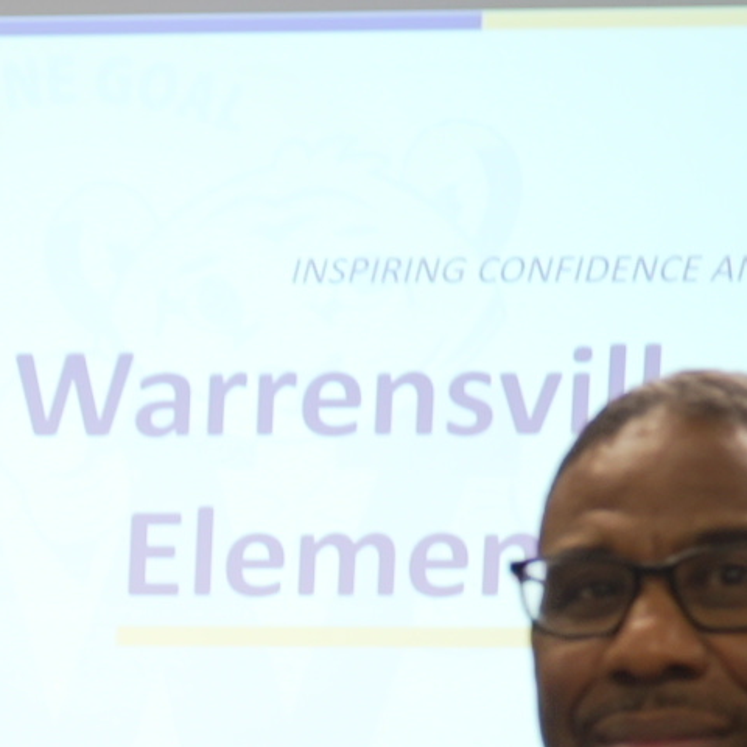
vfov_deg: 7.6
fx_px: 5322
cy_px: 1578
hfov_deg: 6.8
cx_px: -1846
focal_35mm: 218
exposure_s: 1/30
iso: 200
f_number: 2.8
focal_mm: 29
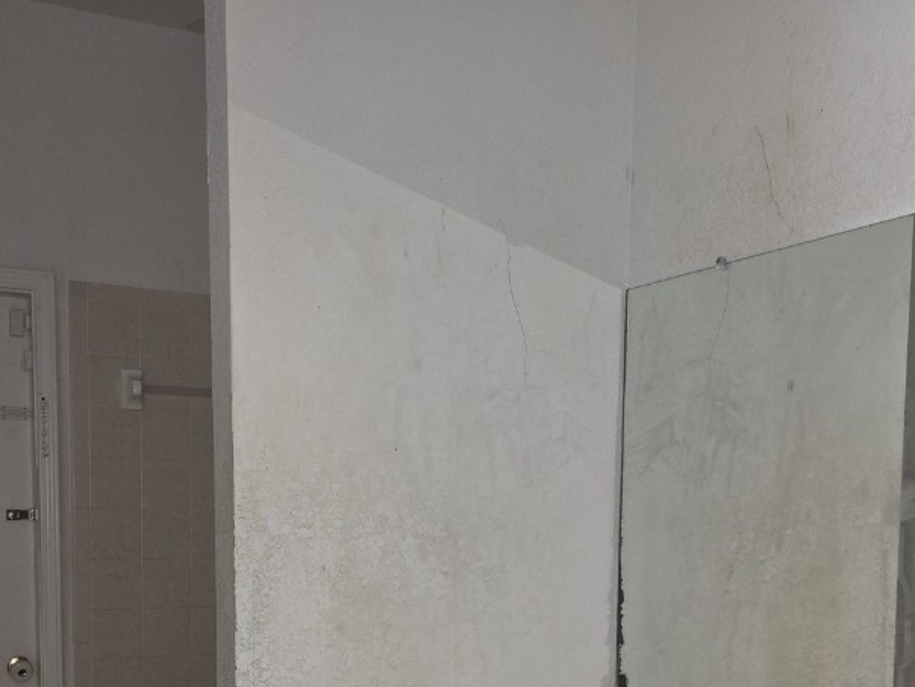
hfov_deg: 47.6
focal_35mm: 39
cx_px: 367
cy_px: 570
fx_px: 1031
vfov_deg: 35.4
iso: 100
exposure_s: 1/30
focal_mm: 6.3
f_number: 1.7
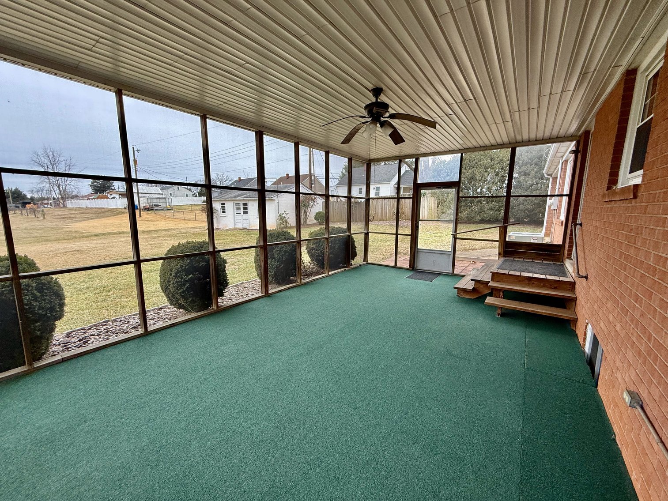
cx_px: 334
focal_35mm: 14
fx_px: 270
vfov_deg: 85.7
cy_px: 250
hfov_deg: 102.1
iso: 100
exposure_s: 1/99
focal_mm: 2.22
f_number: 2.2
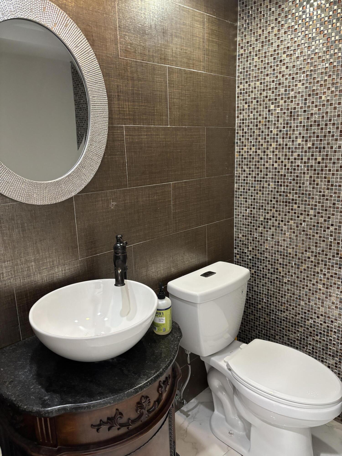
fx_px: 343
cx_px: 171
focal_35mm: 26
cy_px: 228
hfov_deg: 53.1
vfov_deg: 67.3
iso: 400
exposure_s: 1/60
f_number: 1.6
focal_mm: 5.96
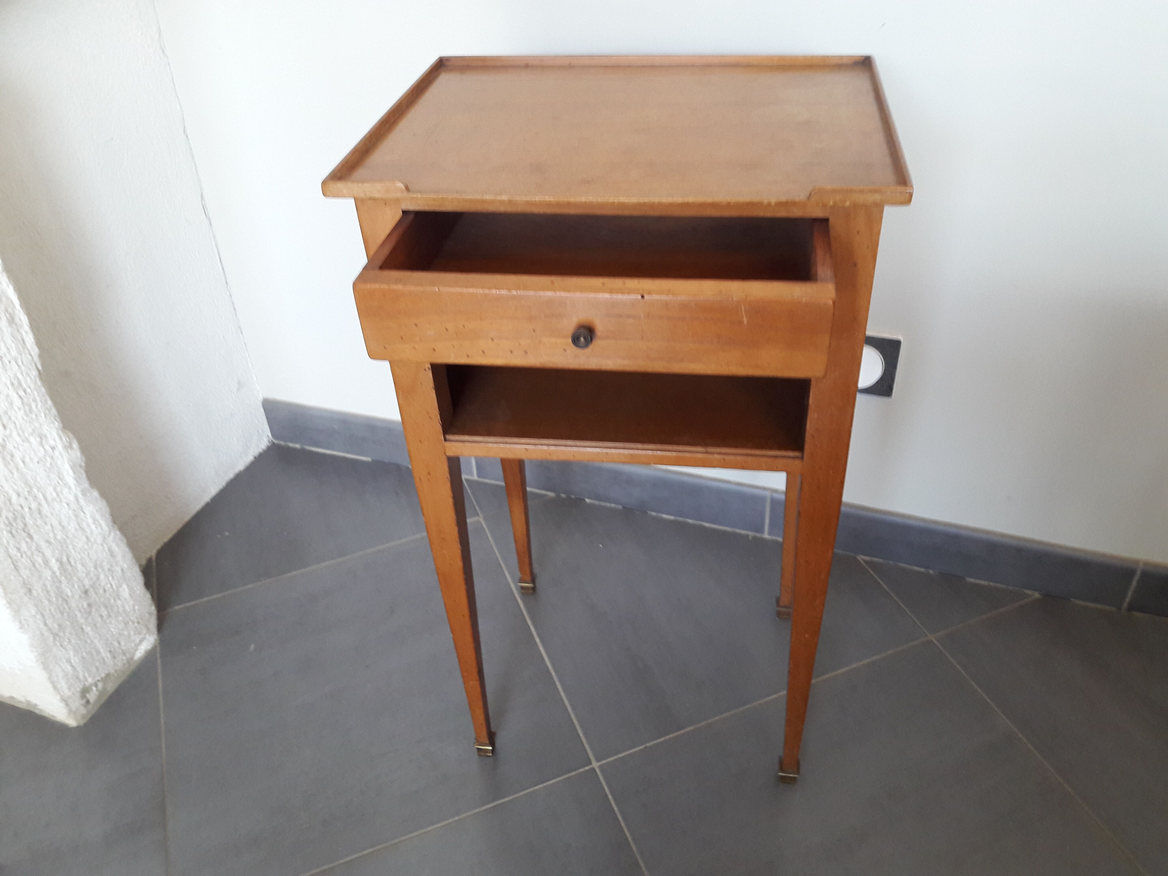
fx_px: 945
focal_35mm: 28
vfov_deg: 49.7
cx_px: 584
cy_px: 438
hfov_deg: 63.4
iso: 160
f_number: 1.9
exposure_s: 1/33
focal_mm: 3.7
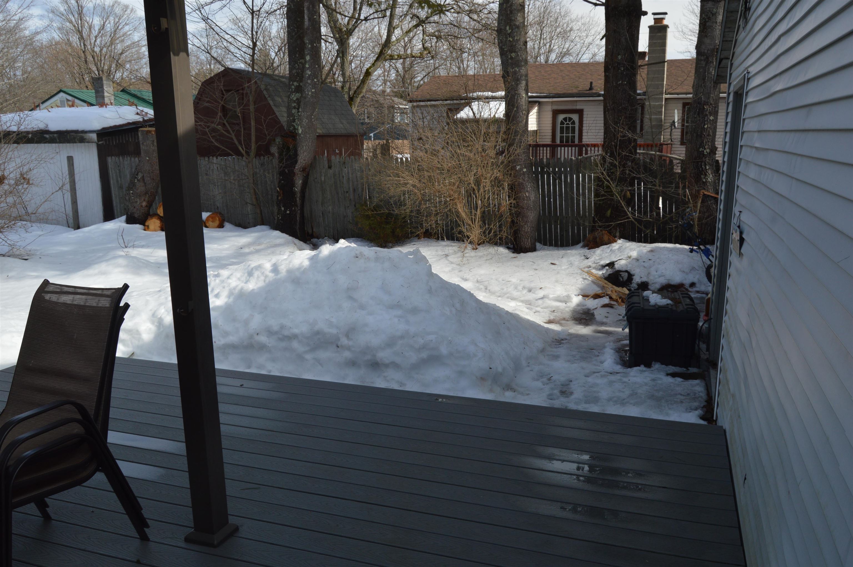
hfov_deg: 62.0
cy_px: 284
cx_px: 426
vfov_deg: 43.5
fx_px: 710
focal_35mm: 30
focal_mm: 20
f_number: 10
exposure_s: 1/400
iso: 200
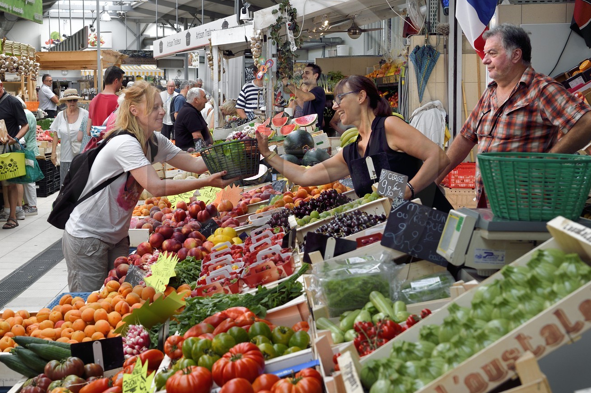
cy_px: 155
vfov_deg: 24.1
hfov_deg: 35.6
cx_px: 253
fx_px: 919
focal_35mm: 56
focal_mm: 46
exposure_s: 1/100
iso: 200
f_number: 8
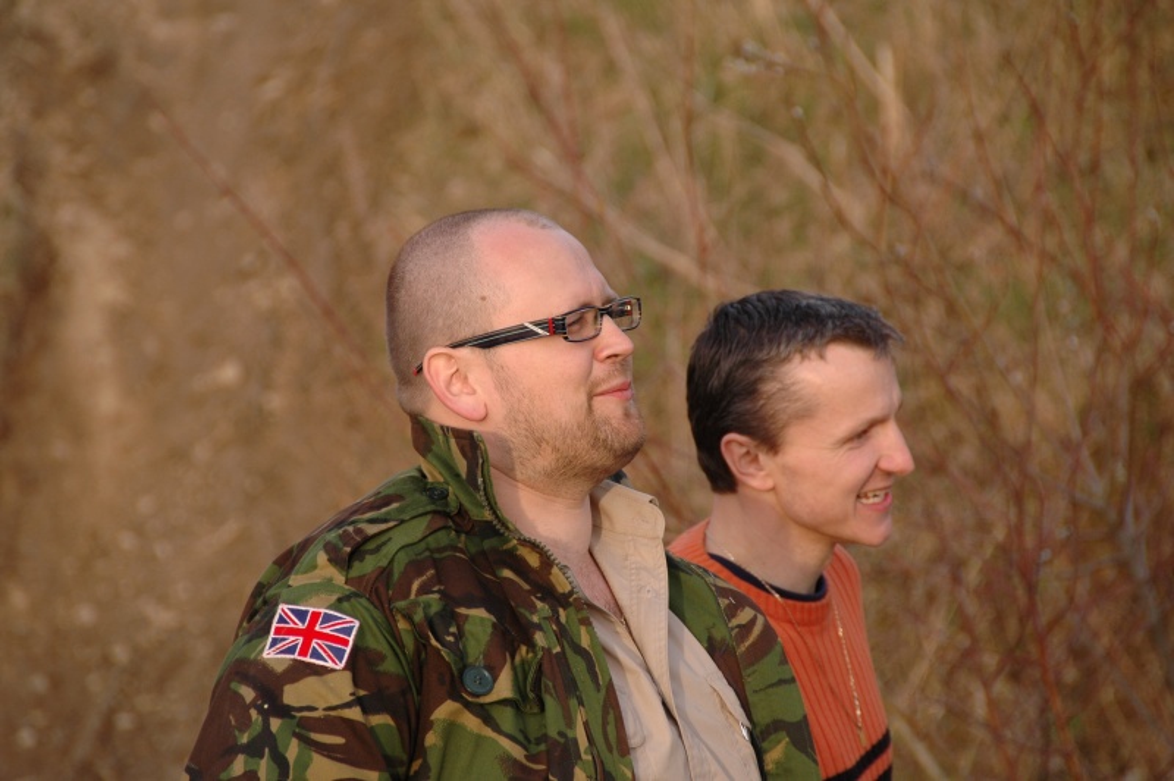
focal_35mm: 300
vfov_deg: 4.6
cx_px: 587
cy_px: 390
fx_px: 9775
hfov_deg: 6.9
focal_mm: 200
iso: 320
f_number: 5.6
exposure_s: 1/320
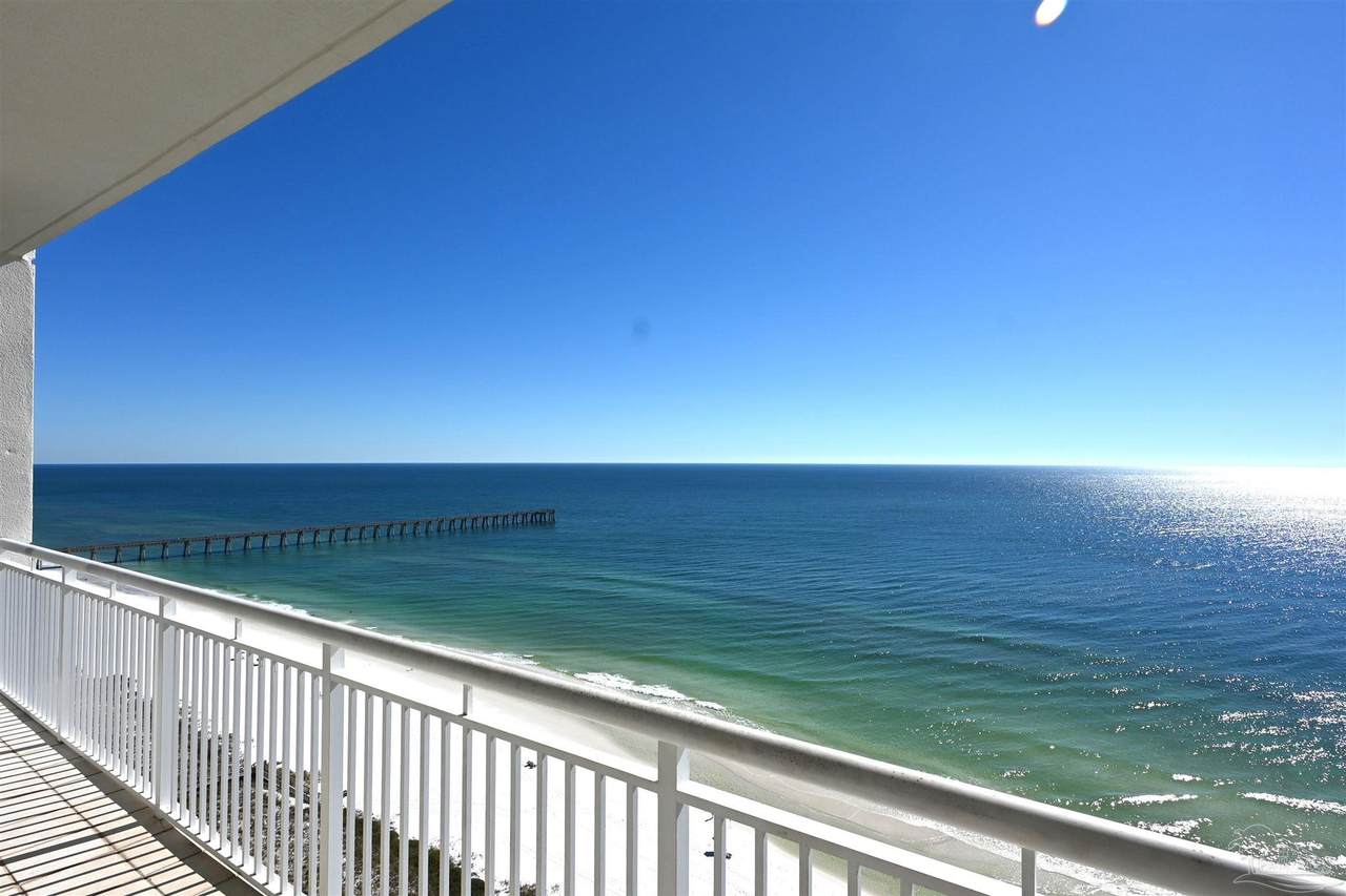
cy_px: 448
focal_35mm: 18
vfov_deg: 67.4
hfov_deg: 90.0
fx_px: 673
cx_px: 673
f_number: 9
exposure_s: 1/640
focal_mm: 12
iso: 100
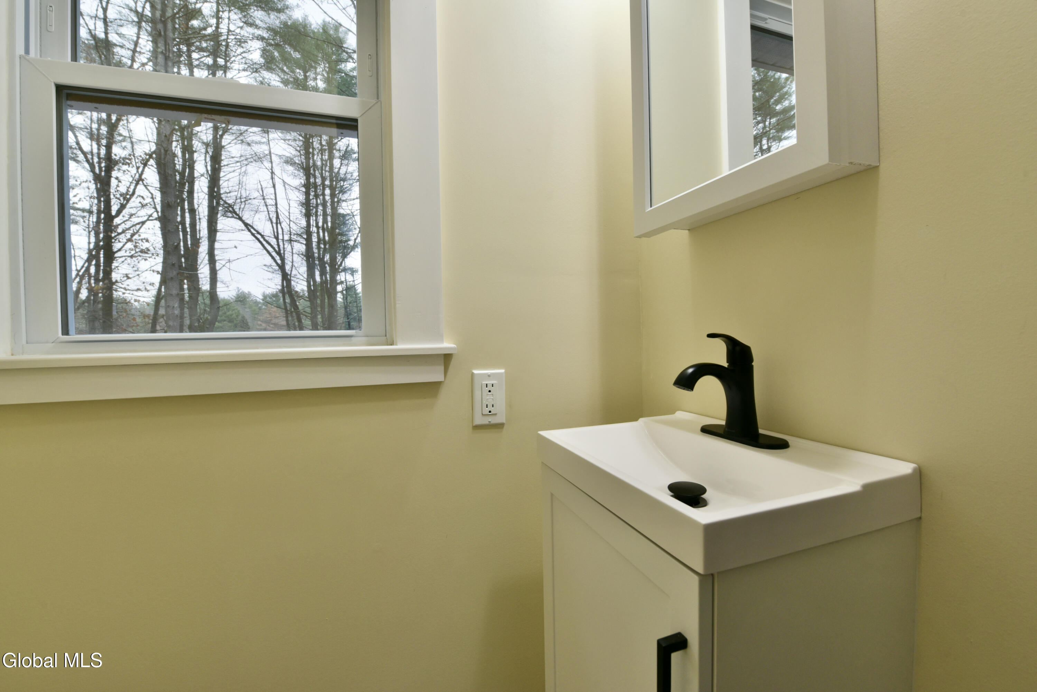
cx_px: 518
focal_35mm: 14
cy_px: 346
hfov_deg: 104.2
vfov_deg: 81.3
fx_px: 403
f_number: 10
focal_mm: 14
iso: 800
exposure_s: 1/50
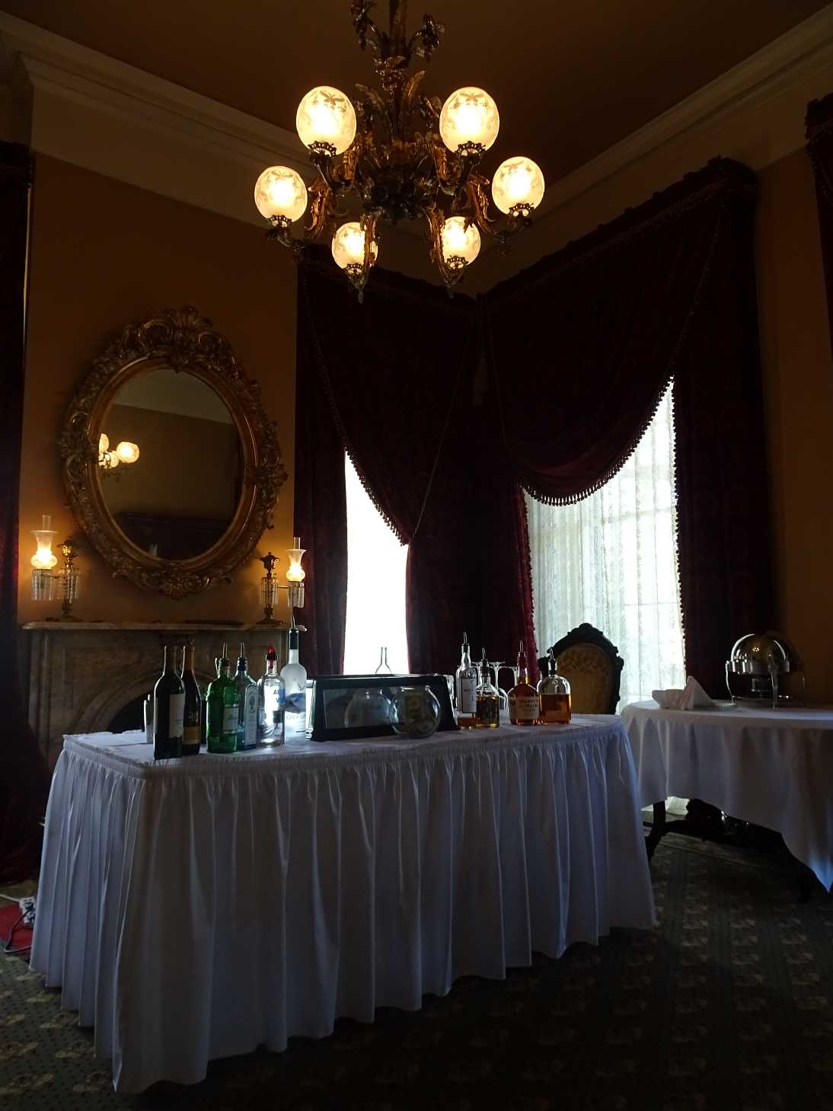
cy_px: 556
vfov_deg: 71.6
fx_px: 770
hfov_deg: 56.8
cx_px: 416
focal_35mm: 24
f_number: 3.5
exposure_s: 1/30
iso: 250
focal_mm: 4.1
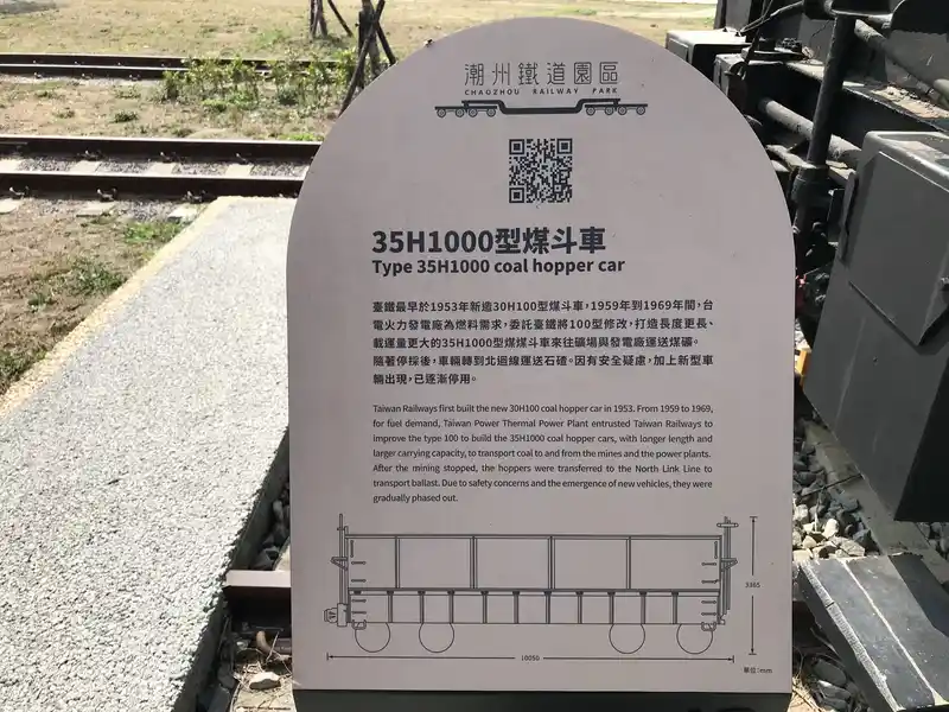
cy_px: 356
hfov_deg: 63.4
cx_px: 474
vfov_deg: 49.7
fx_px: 768
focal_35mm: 28
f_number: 1.8
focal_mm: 3.99
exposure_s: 1/1650
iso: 20
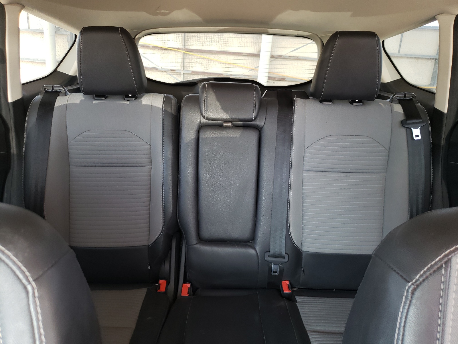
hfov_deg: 67.3
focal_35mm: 26
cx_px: 229
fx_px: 344
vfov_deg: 53.1
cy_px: 172
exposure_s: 1/50
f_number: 1.5
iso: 73
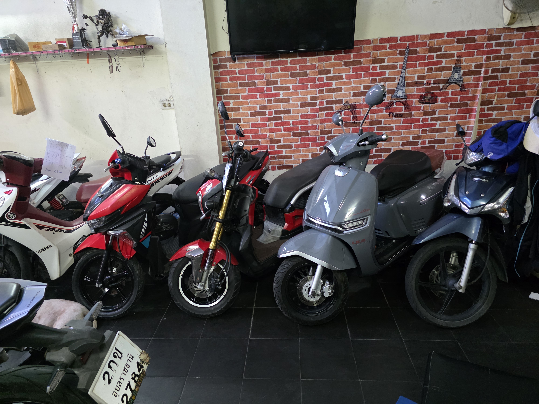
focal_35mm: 23
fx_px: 358
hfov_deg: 73.9
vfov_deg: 58.9
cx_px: 270
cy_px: 202
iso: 1250
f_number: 1.7
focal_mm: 6.3
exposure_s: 1/50
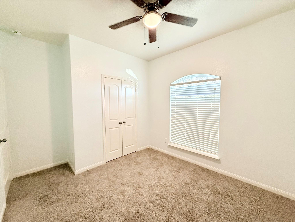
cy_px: 111
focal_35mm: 14
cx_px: 148
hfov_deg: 102.1
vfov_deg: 85.7
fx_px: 119
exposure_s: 1/120
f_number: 2.2
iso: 320
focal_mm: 2.22
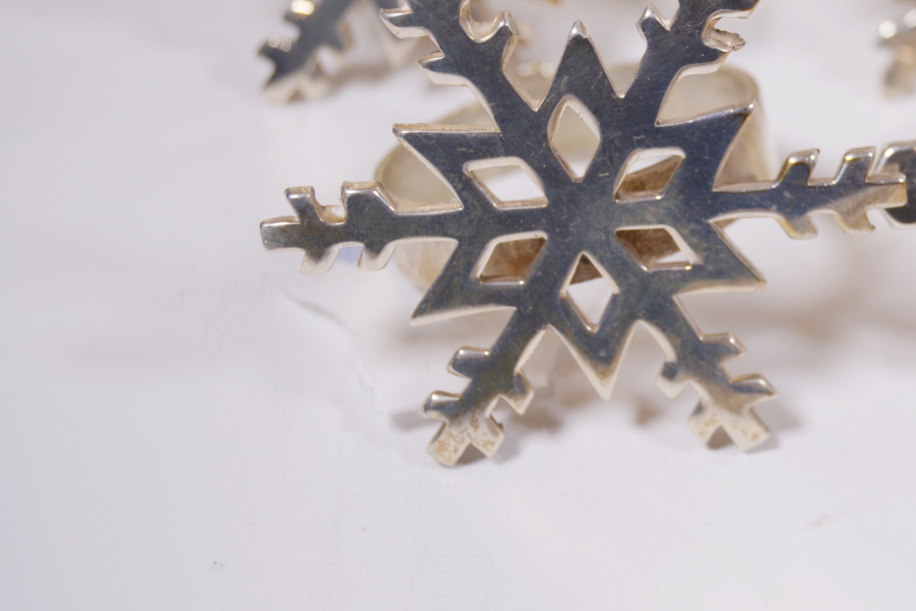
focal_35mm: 103
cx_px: 735
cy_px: 147
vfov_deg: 13.2
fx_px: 2621
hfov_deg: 19.6
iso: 220
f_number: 5.6
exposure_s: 1/125
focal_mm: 42
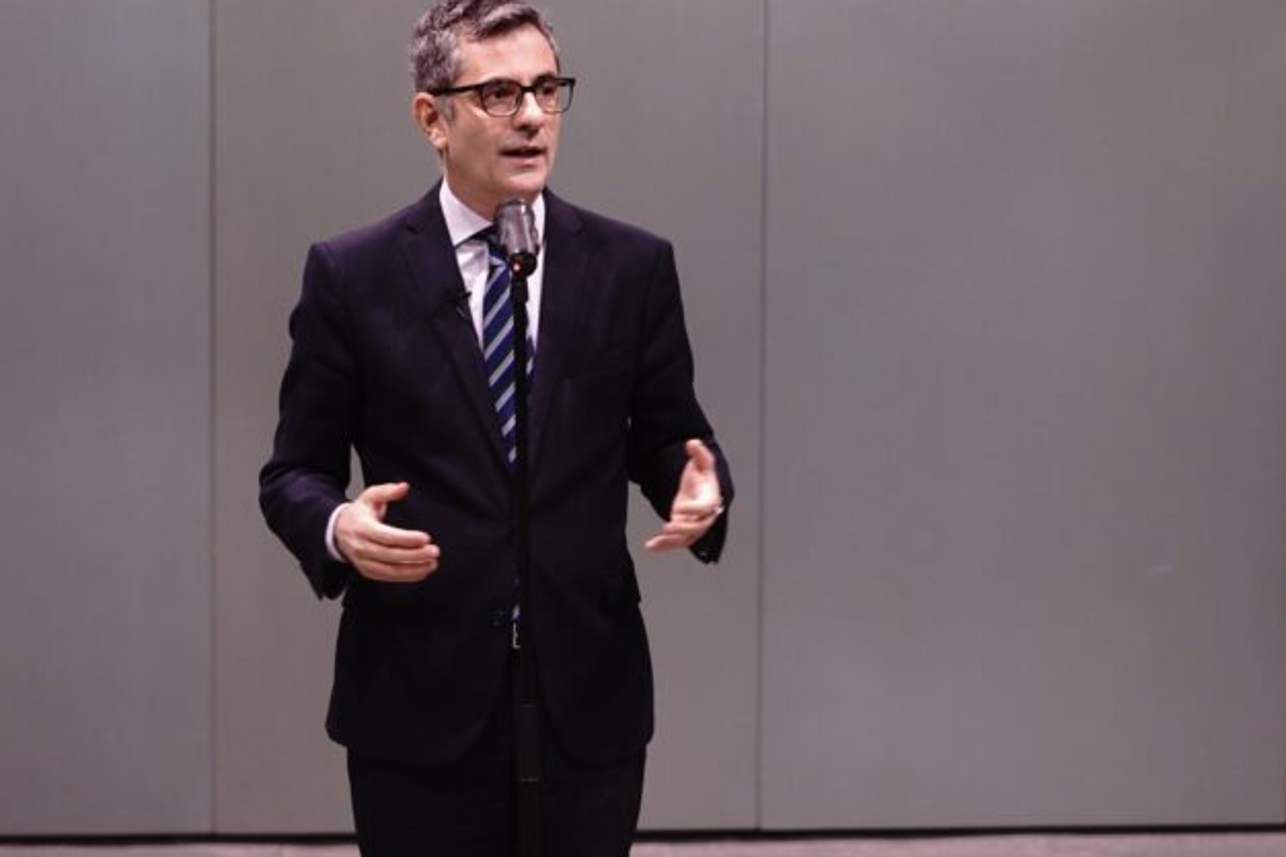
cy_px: 349
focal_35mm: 92
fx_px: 3285
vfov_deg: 14.8
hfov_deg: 22.1
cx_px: 686
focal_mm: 50
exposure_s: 1/160
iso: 800
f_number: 2
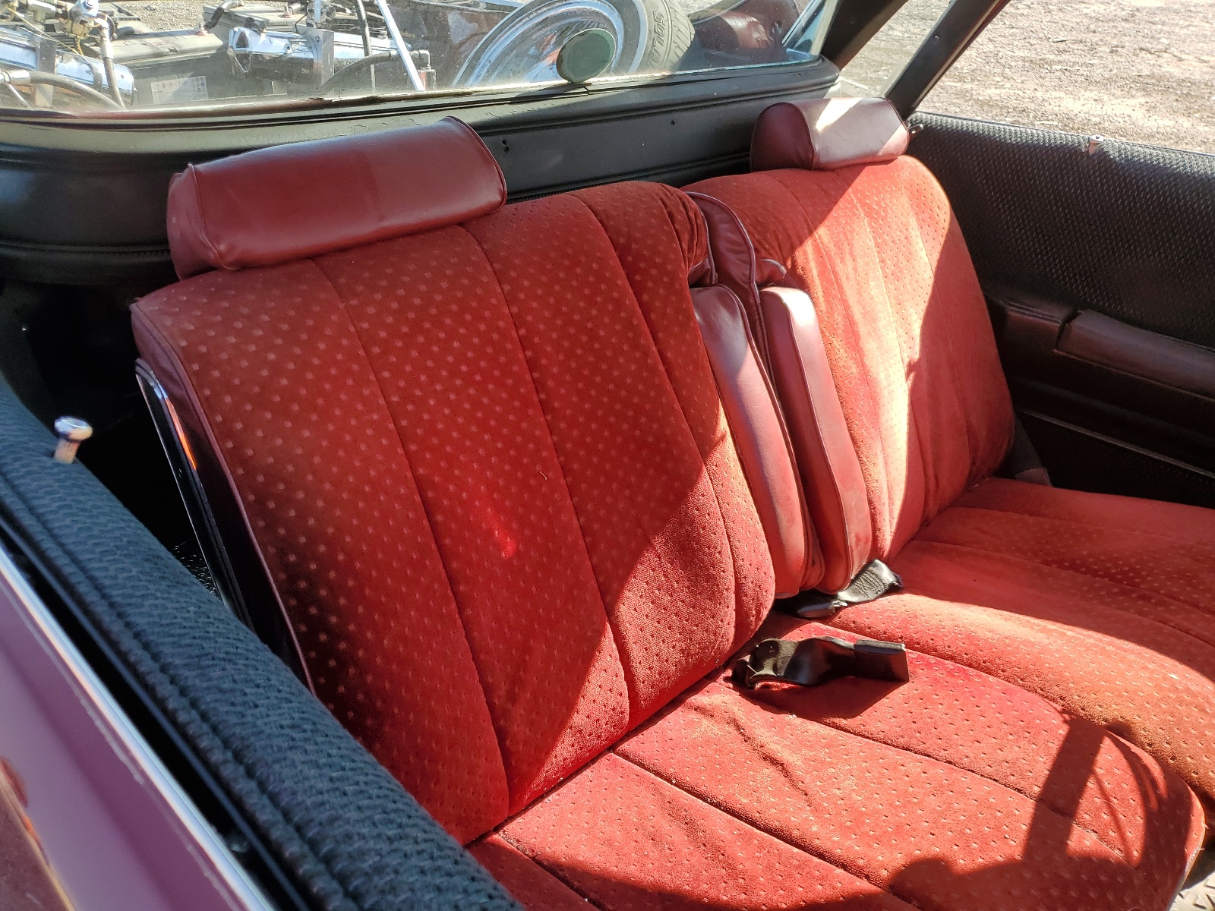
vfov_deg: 53.1
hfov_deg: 67.3
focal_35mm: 26
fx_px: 913
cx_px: 608
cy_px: 456
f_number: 1.5
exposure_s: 1/588
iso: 50
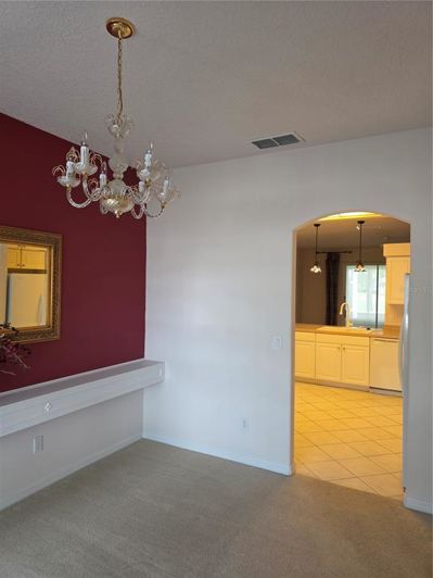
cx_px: 216
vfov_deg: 73.9
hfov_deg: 58.9
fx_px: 384
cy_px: 289
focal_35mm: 23
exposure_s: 1/120
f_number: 1.7
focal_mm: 6.3
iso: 320
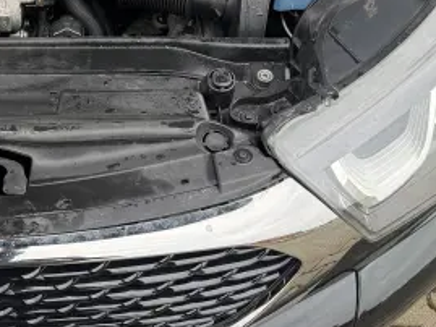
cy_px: 83
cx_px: -18
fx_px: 718
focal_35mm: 57
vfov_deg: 25.4
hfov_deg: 30.9
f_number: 1.78
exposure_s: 1/126
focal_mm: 6.76
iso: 100
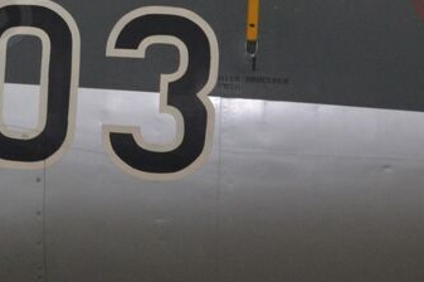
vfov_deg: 6.0
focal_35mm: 228
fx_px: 2683
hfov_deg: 8.9
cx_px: -118
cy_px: 46
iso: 560
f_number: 5.3
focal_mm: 40
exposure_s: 1/60
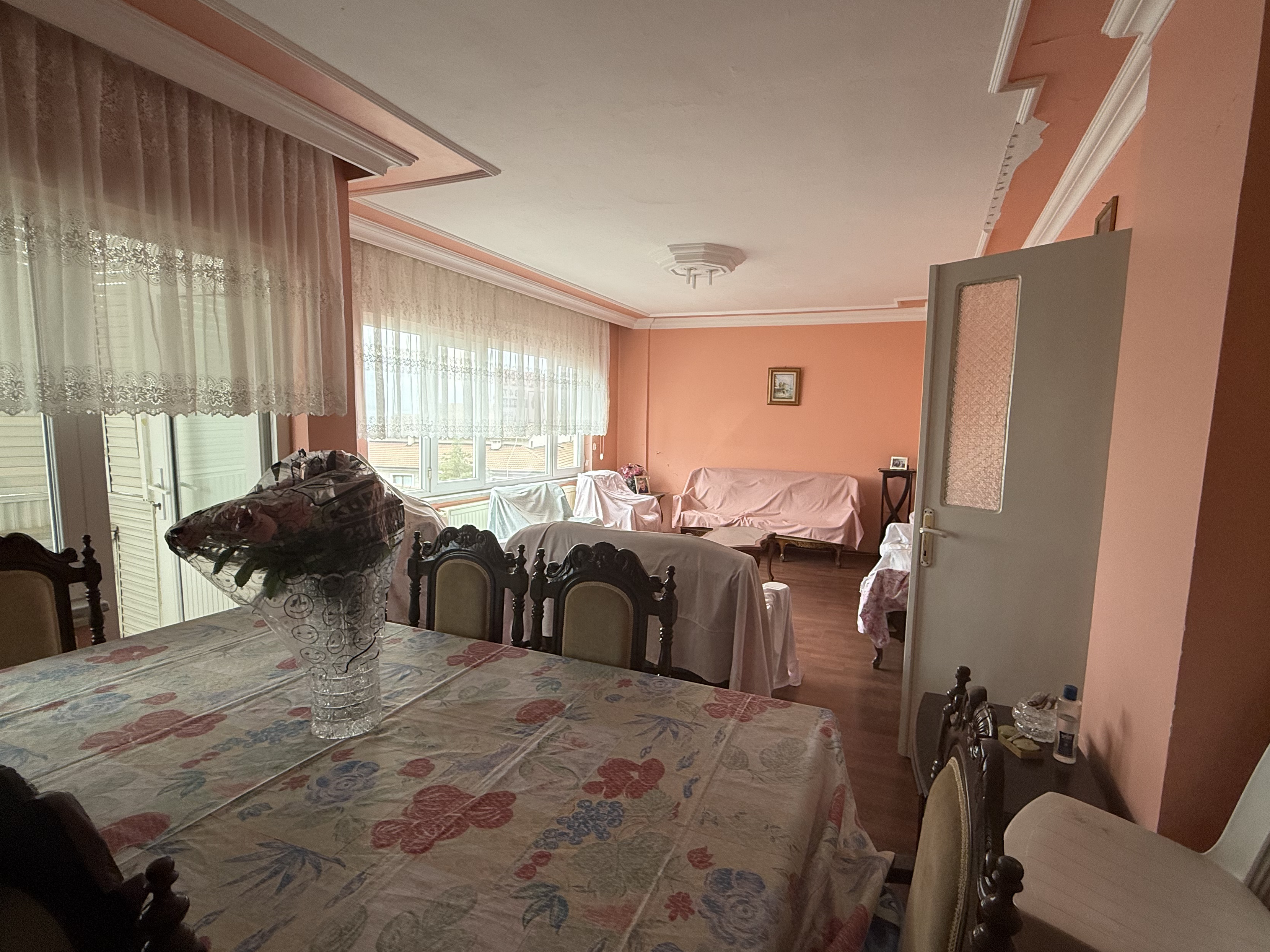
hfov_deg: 91.0
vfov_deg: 74.7
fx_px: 624
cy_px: 486
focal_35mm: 17
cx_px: 659
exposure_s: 1/99
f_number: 2.2
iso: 125
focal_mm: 2.22
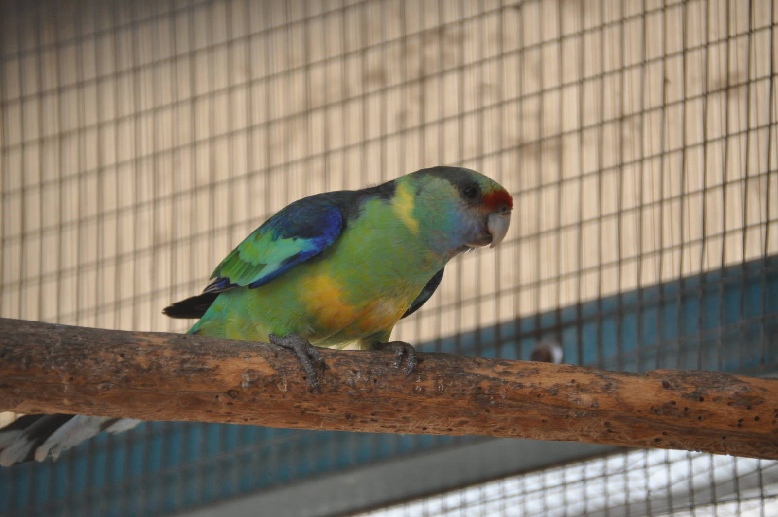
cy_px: 258
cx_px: 389
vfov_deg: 3.0
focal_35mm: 450
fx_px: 9714
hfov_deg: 4.6
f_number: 6.3
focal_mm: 300
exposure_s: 1/640
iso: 1000
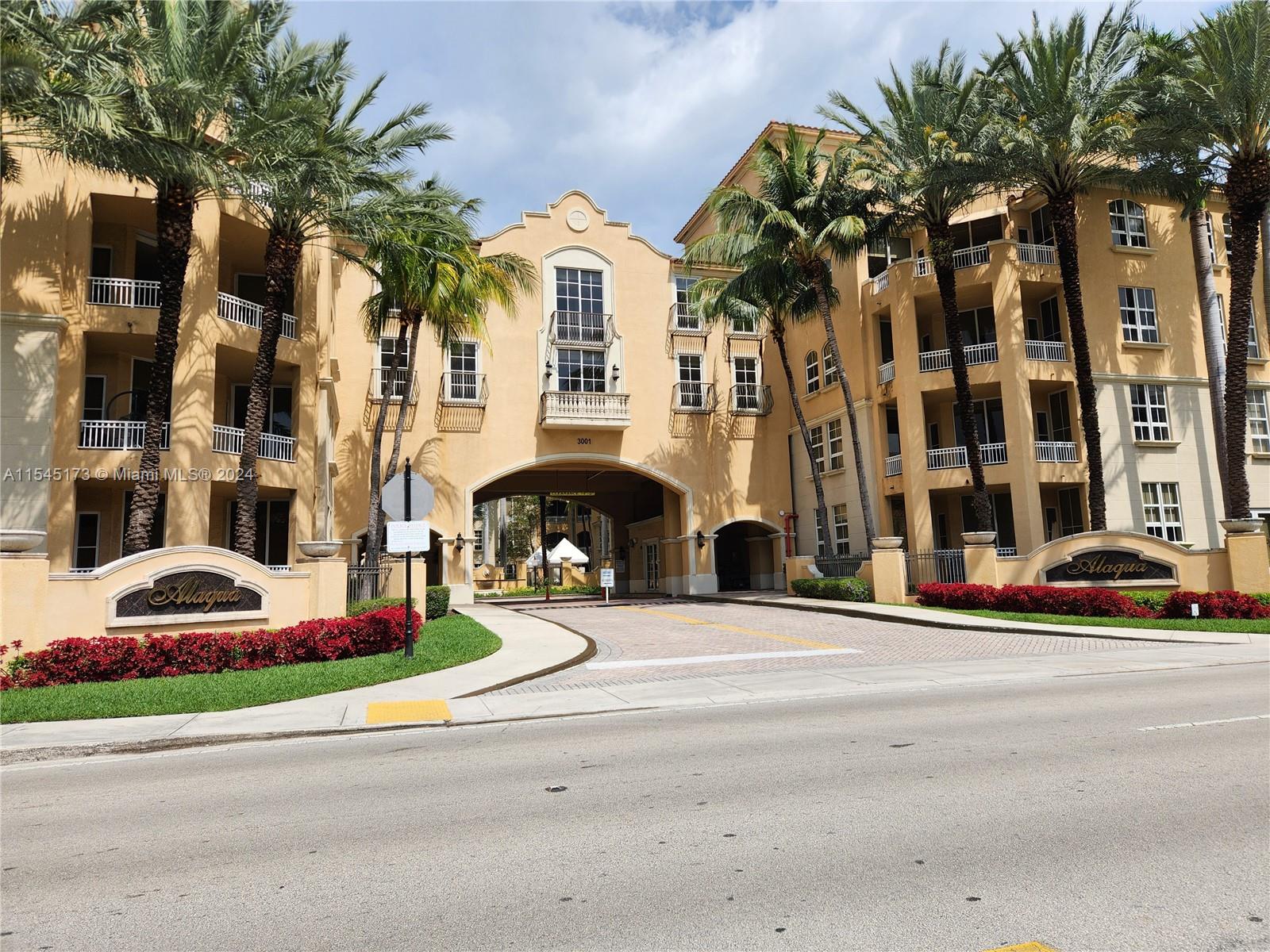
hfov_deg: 73.9
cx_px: 635
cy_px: 476
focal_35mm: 23
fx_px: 844
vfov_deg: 58.9
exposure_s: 1/2607
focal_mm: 5.4
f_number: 1.8
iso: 20
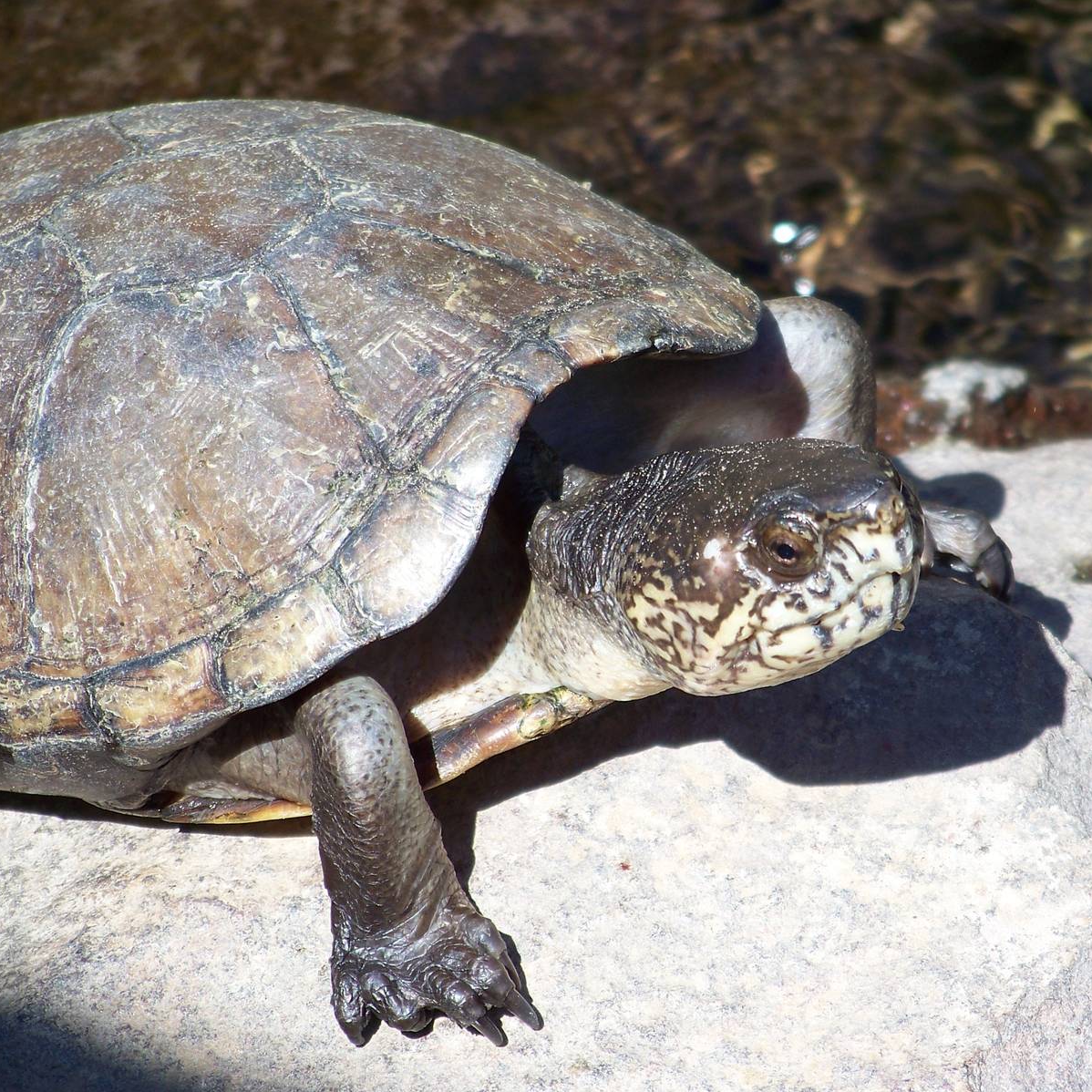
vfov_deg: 3.4
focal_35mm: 510
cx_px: 651
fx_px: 18202
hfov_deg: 3.4
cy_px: 546
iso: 64
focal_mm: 70.2
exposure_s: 1/250
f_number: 4.8
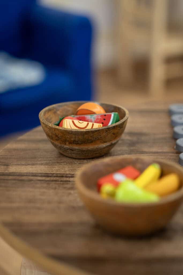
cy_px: 138
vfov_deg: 24.2
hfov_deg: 16.3
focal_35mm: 84
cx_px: 92
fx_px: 640
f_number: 1.6
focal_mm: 56
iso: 250
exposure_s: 1/100
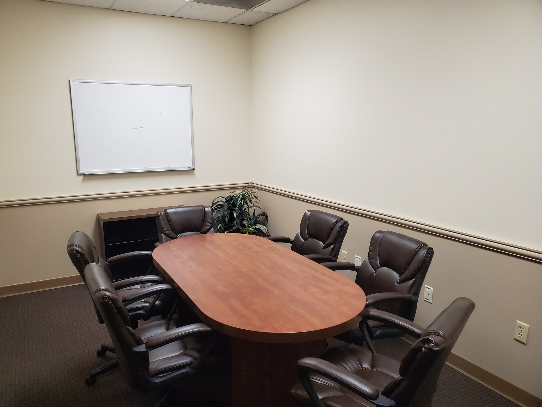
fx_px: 407
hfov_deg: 67.3
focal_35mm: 26
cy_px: 204
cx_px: 271
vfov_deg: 53.1
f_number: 2.4
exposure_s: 1/120
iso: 320
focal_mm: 4.3
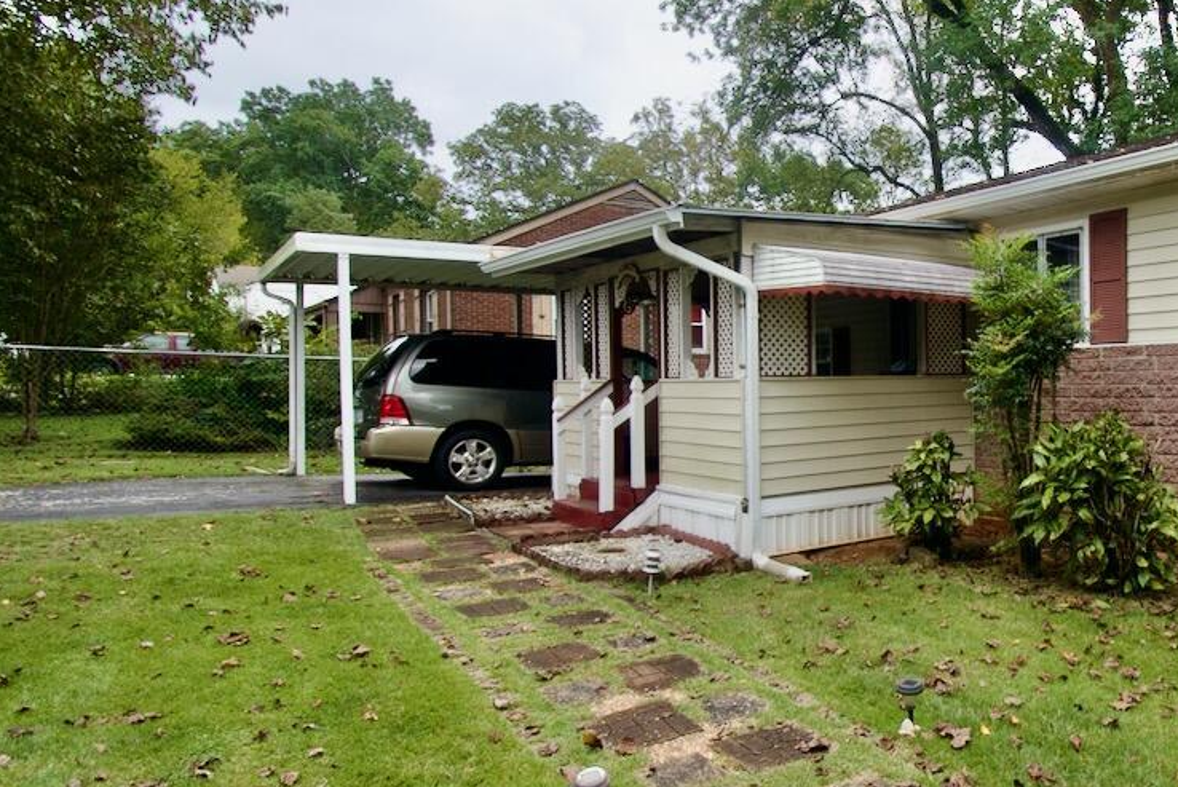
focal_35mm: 26
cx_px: 940
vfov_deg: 49.6
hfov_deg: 63.5
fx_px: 851
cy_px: 397
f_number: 8
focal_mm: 10
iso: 200
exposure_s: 1/250
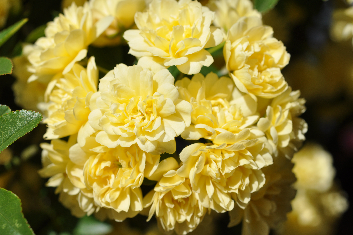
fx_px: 881
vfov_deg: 15.2
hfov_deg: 22.6
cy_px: 118
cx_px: 176
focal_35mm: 90
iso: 200
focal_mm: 60
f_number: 8
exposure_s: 1/800
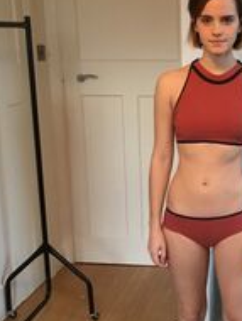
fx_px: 567
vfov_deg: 31.6
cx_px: 217
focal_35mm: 61
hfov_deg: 23.5
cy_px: 181
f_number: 2.2
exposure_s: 1/33
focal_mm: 4.15
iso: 64
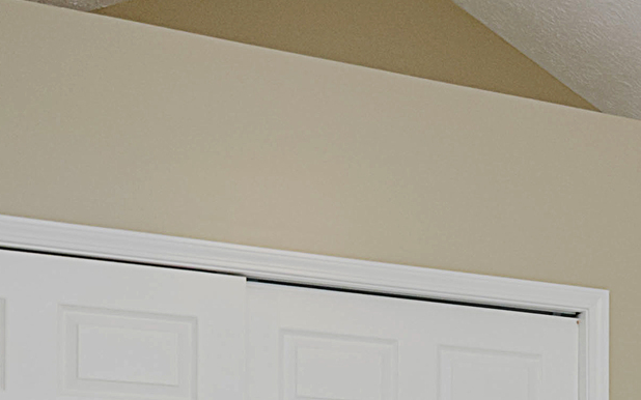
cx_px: 798
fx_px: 1327
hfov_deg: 24.3
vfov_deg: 15.9
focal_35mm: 76
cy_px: 575
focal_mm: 15
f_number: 5.6
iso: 320
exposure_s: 1/50
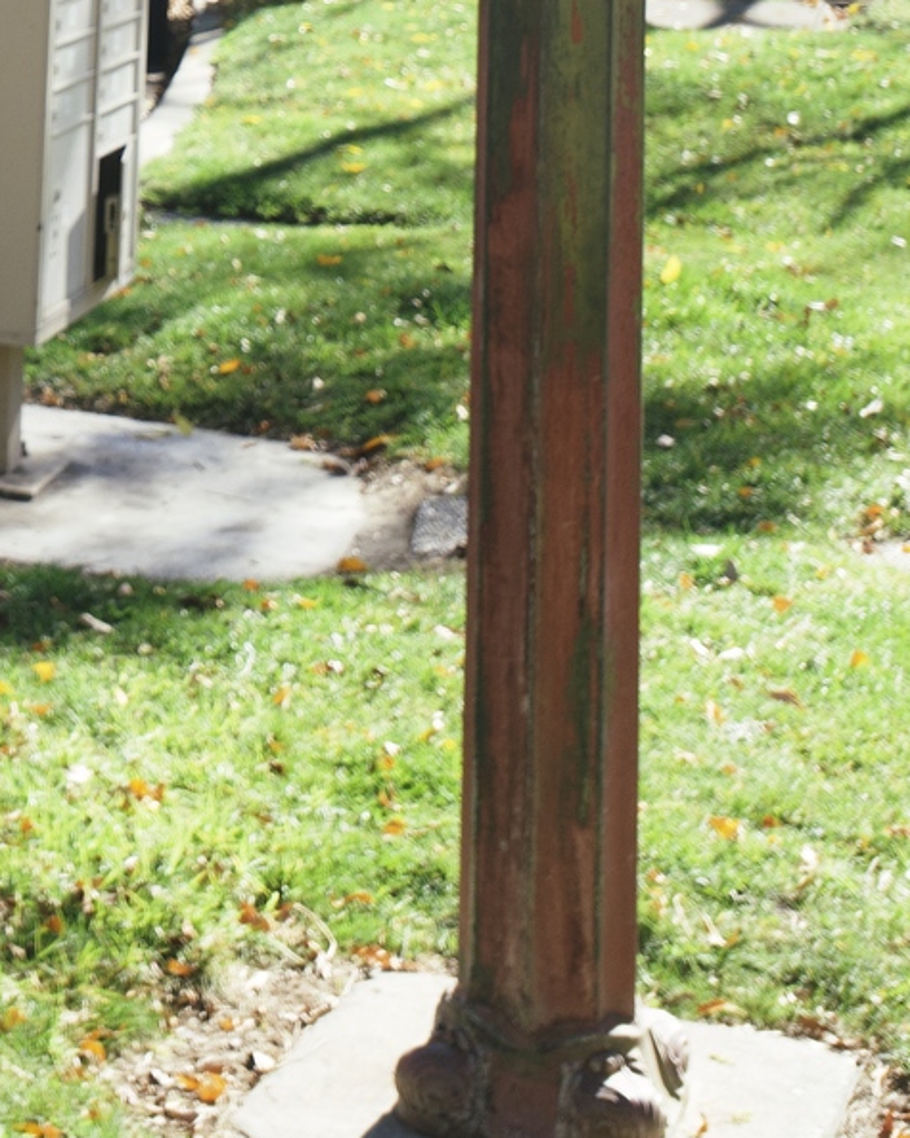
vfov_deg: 19.5
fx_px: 3064
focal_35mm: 91
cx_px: -259
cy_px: -314
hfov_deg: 16.1
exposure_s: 1/160
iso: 100
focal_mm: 20
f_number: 5
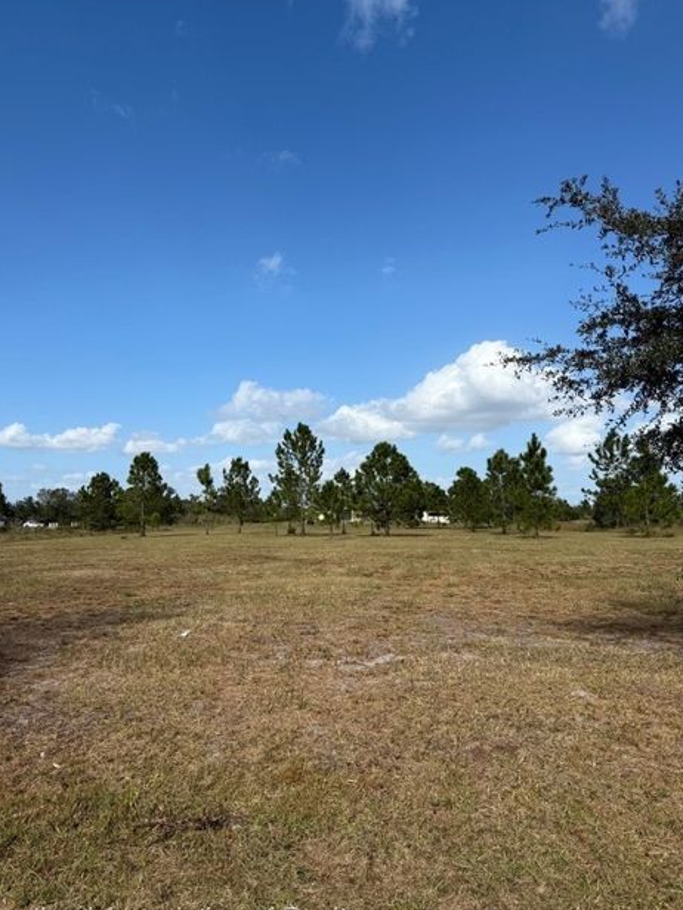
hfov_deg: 53.1
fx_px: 684
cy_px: 454
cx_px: 336
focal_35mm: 26
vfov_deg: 67.3
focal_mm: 6.76
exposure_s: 1/5319
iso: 80
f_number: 1.78
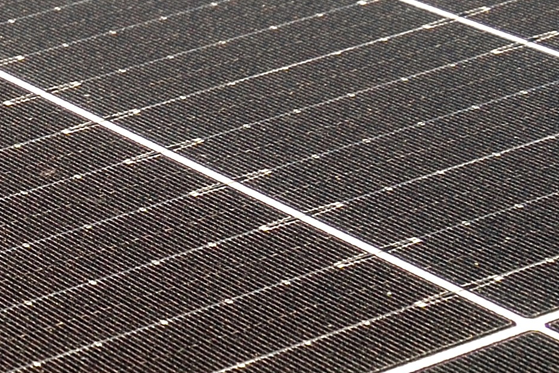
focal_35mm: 154
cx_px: -824
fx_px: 2392
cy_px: 347
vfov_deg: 8.9
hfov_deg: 11.0
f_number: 8
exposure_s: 1/320
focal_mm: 24
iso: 250
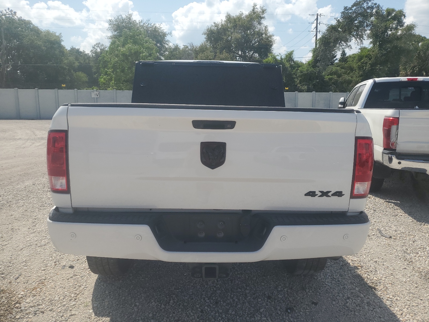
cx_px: 214
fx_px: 322
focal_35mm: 26
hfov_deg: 67.3
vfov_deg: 53.1
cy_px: 161
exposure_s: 1/5000
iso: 50
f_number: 1.5
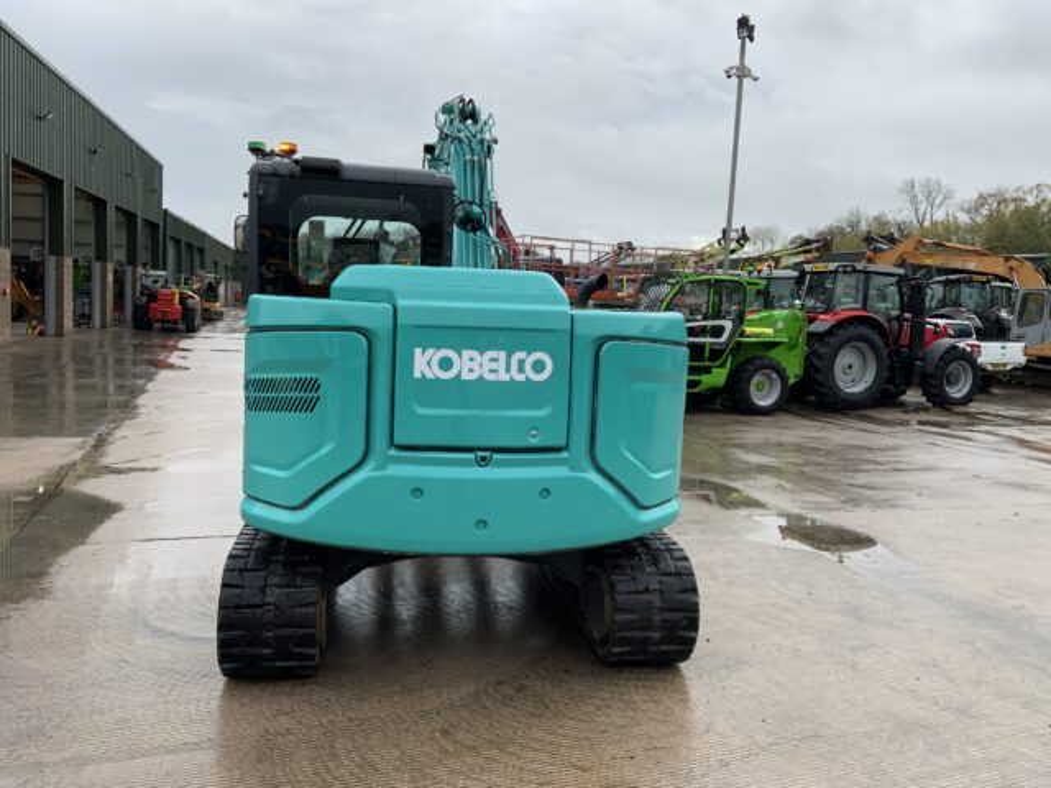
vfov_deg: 48.2
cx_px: 526
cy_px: 394
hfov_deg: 61.7
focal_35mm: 29
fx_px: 880
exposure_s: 1/759
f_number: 1.8
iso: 16
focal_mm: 3
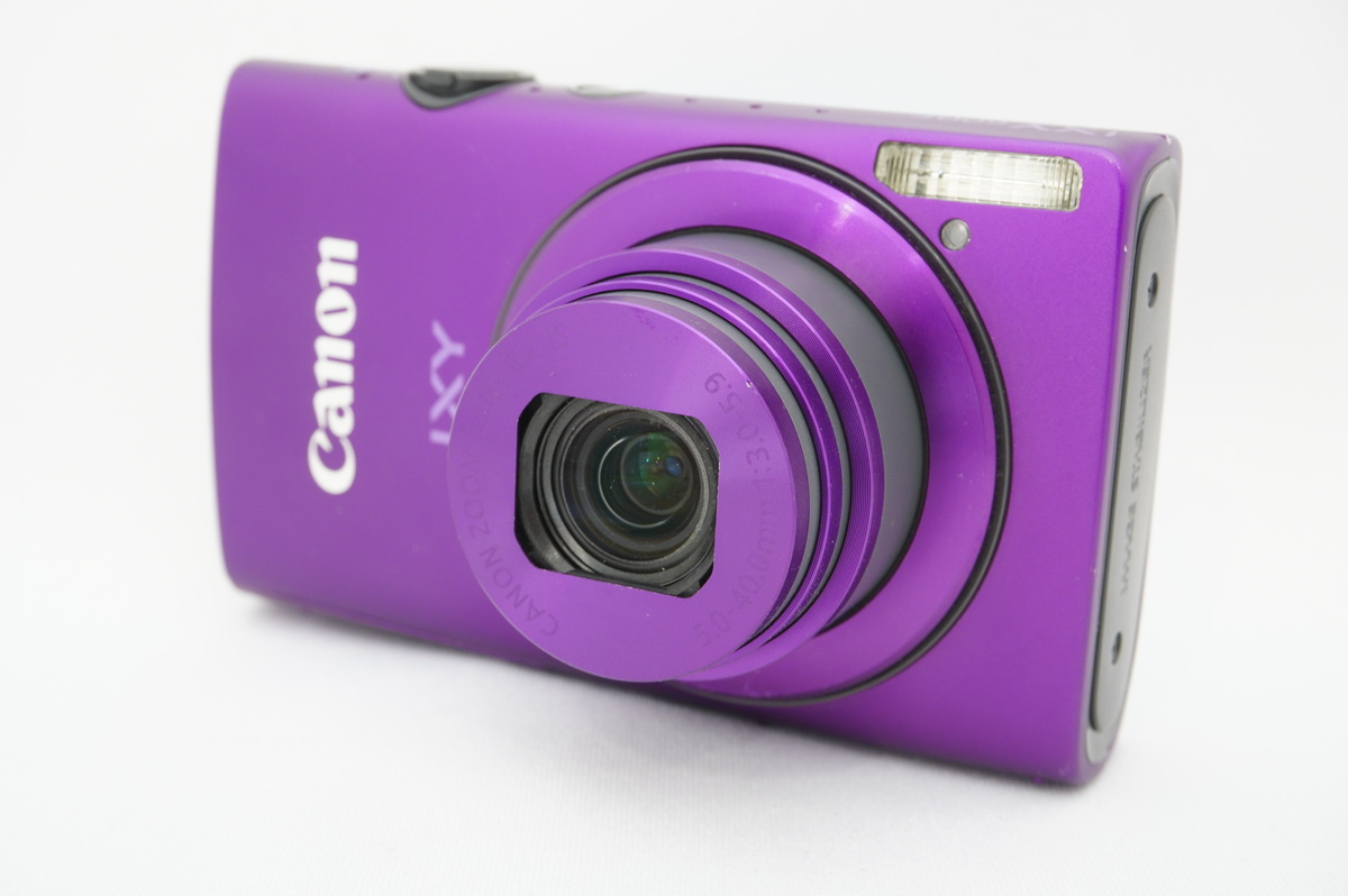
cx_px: 674
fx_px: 1908
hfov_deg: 38.9
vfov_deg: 26.4
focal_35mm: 51
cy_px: 448
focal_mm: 34
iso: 400
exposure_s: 1/2
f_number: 11
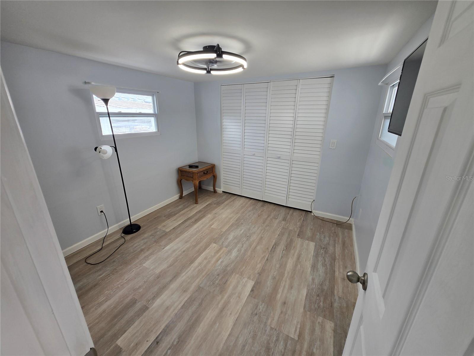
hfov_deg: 106.2
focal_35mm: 13
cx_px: 237
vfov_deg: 89.9
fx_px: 178
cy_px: 178
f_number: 2.2
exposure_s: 1/60
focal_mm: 1.7
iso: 40
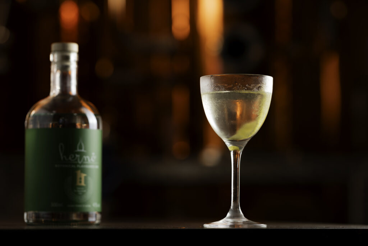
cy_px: 123
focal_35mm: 122
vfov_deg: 11.2
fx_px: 1247
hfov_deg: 16.8
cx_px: 184
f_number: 4.5
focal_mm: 122
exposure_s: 1/250
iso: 100
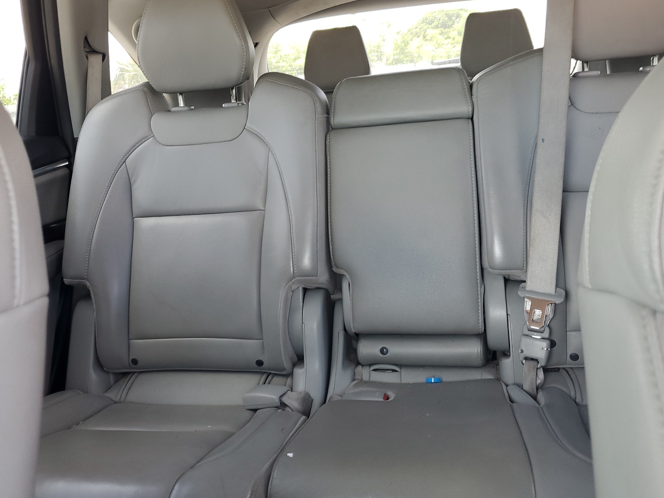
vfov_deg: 48.2
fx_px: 556
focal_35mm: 29
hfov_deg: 61.7
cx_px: 329
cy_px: 222
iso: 59
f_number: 1.5
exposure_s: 1/60.2
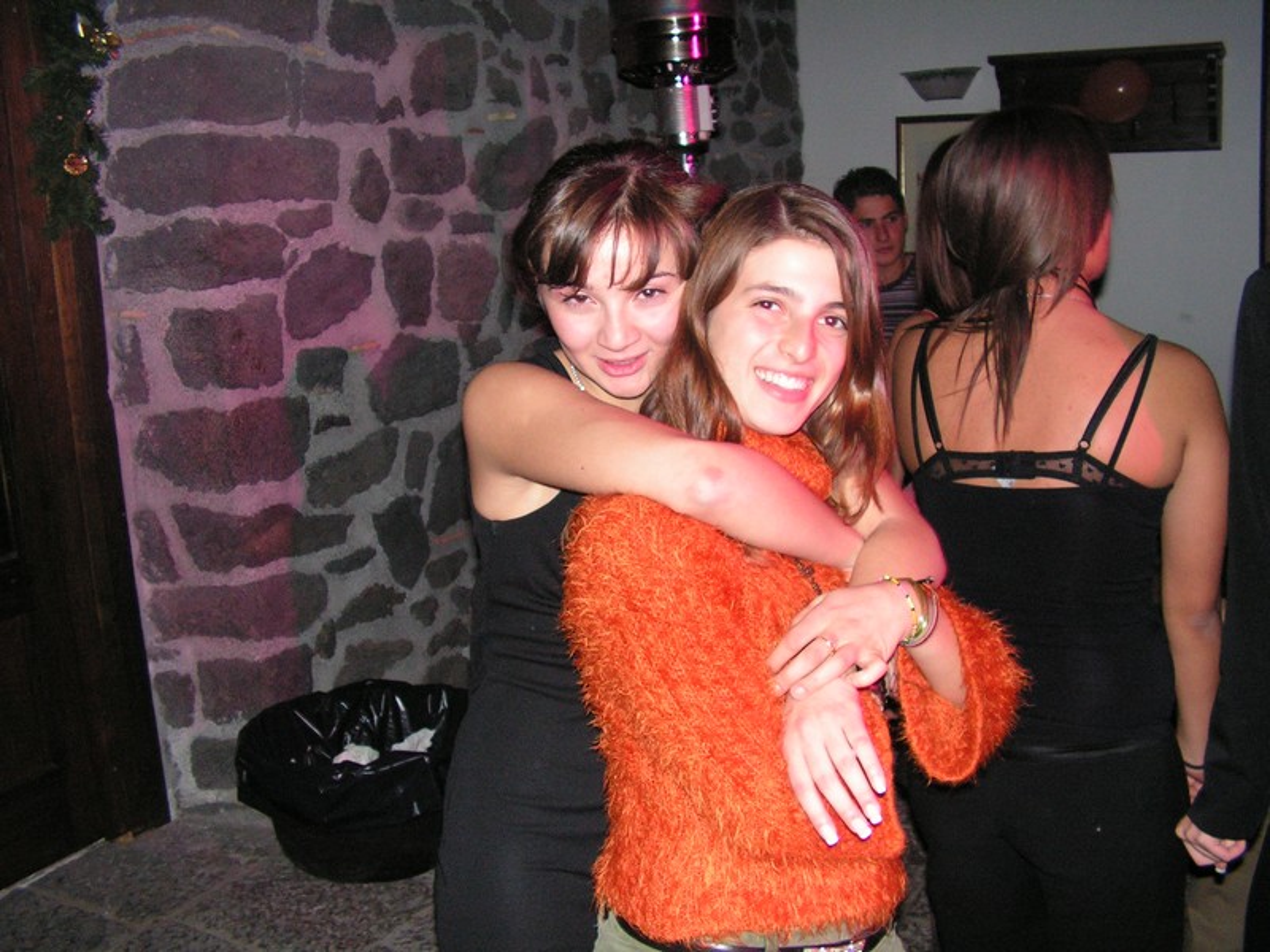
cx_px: 635
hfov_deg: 51.4
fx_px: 1321
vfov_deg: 39.7
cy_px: 476
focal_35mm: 36
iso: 200
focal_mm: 6
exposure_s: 1/40
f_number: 3.2
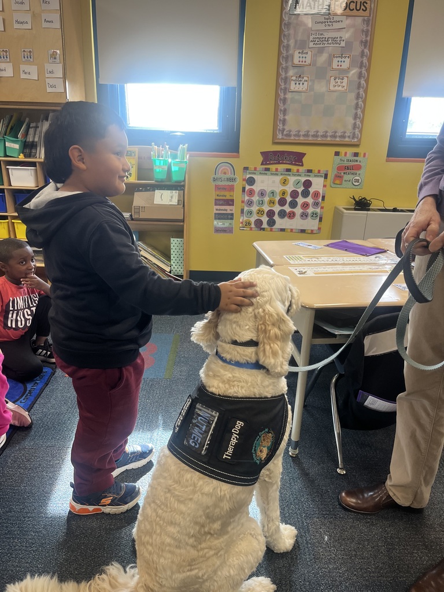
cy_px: 296
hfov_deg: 53.1
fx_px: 445
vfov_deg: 67.3
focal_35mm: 26
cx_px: 222
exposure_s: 1/120
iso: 125
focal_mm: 5.1
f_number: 1.6
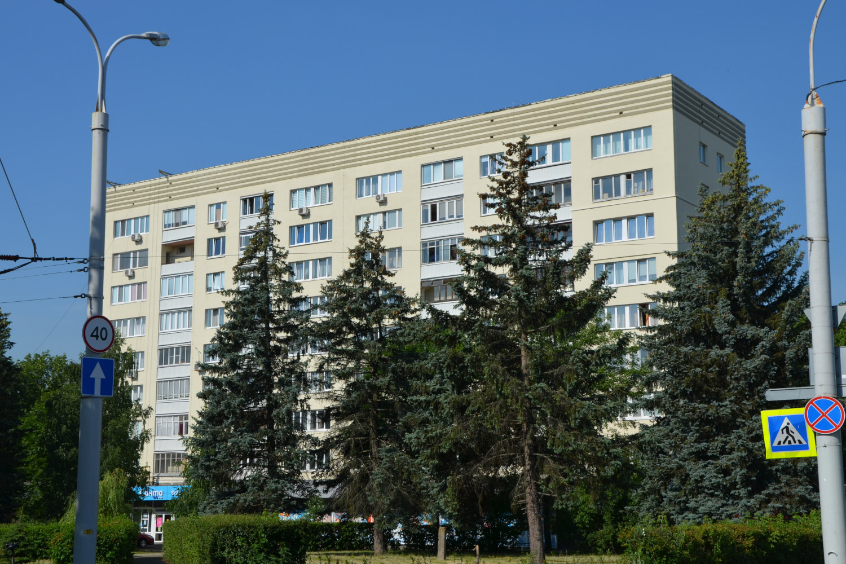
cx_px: 423
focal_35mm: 51
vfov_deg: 26.5
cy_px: 282
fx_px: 1198
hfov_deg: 38.9
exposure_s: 1/320
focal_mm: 34
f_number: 9
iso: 100
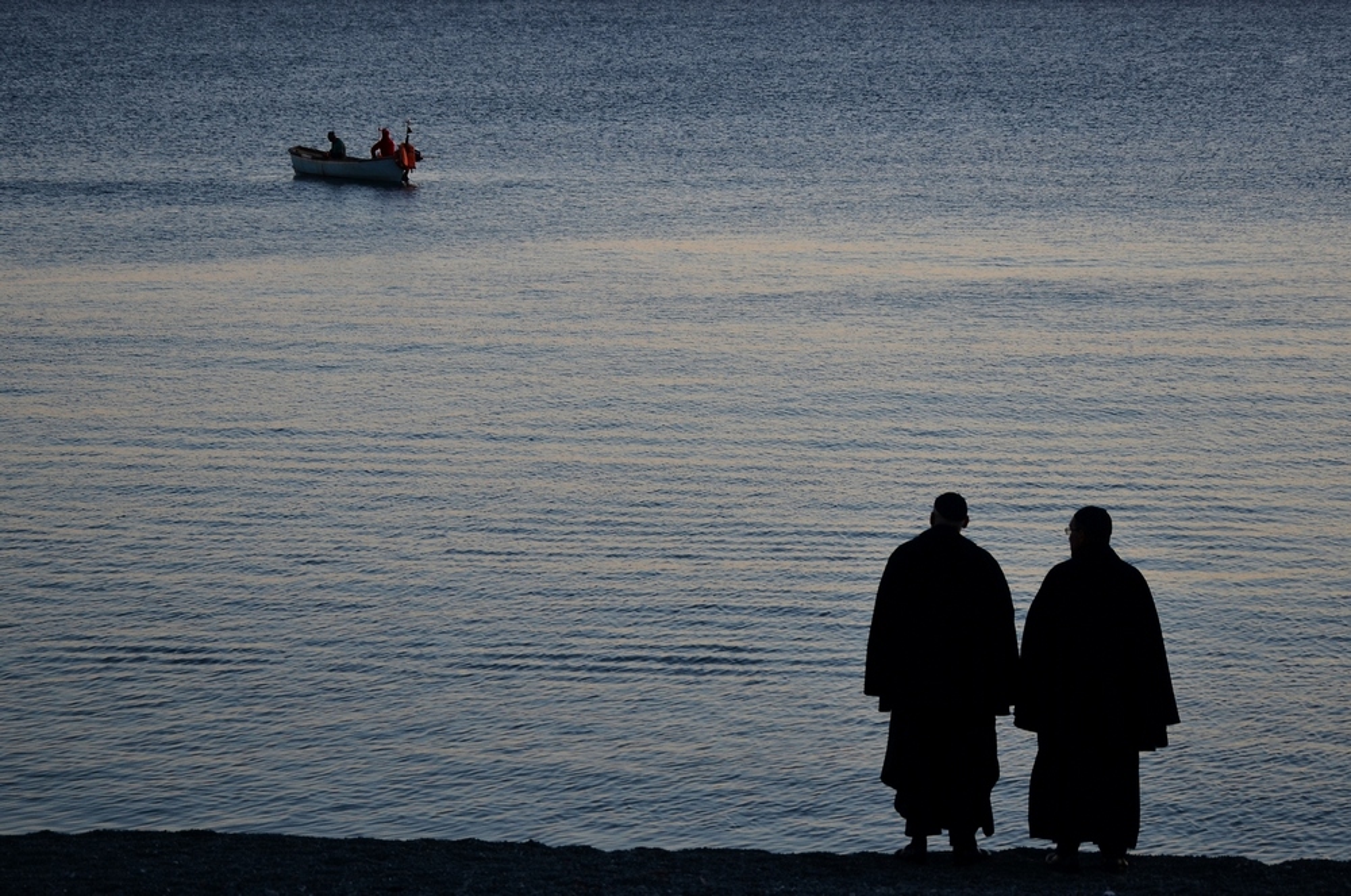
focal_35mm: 112
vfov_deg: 12.1
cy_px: 448
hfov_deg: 18.2
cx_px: 676
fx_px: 4214
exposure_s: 1/160
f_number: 5.6
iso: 200
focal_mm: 75
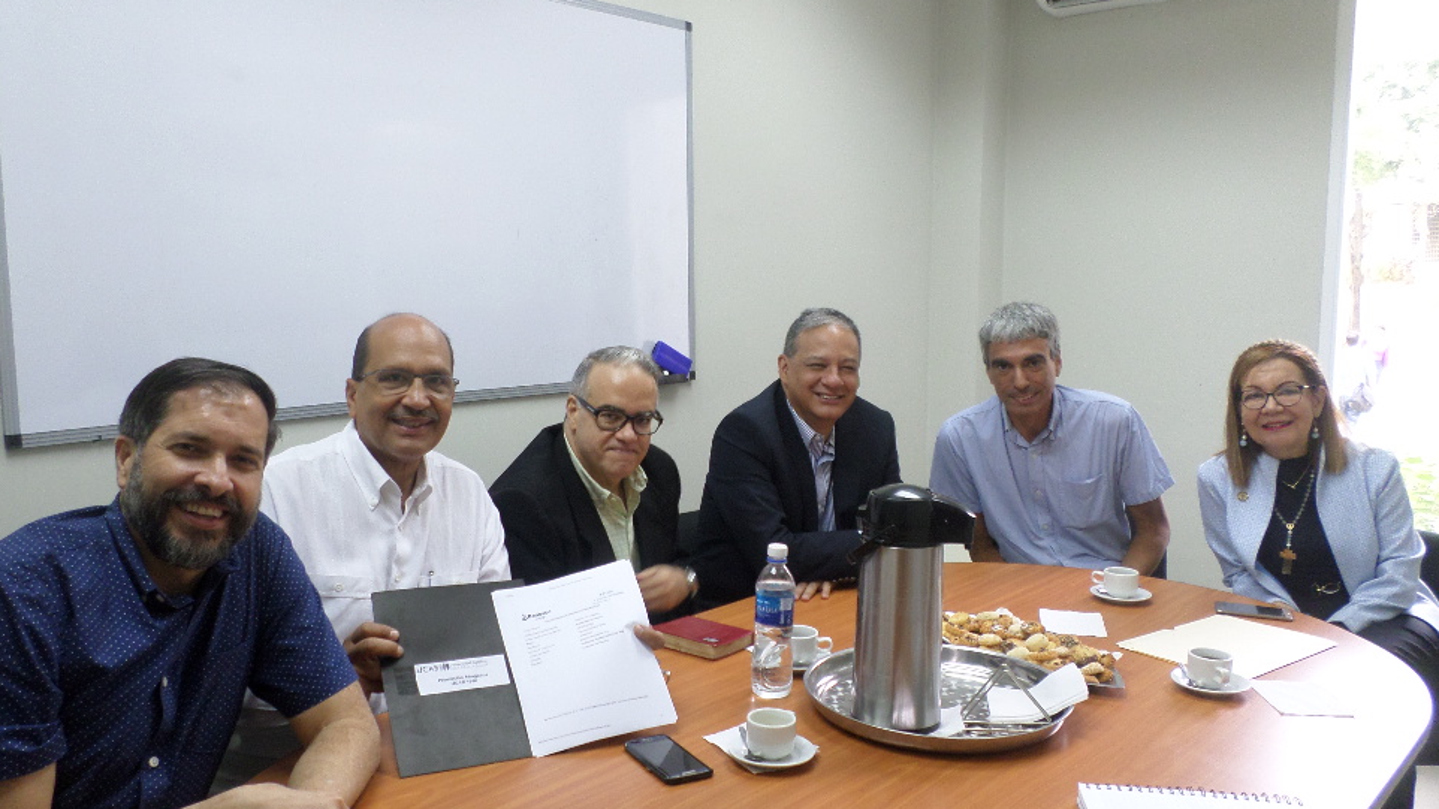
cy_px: 432
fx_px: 1106
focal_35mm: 29
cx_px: 679
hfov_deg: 66.0
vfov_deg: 40.2
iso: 120
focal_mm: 4.5
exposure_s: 1/30
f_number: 2.5
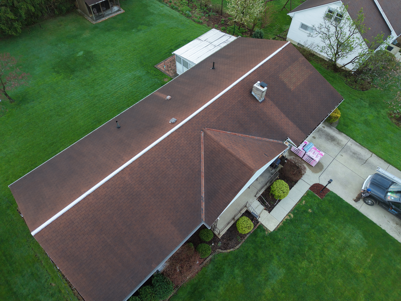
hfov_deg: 71.6
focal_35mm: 24
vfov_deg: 56.8
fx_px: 278
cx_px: 200
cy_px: 150
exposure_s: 1/30
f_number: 1.8
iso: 100
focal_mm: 8.67
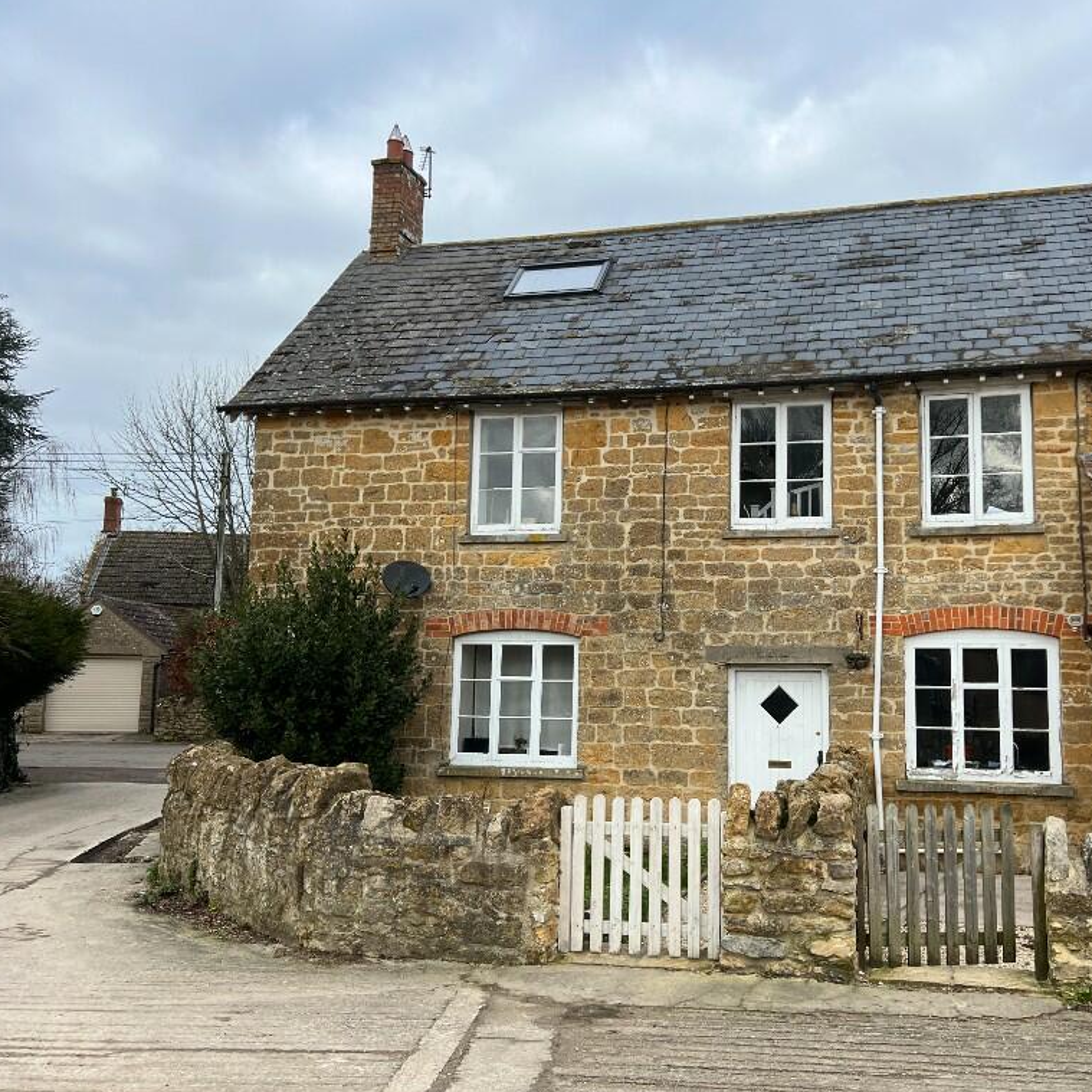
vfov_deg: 52.5
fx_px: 1106
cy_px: 545
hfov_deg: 52.2
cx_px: 653
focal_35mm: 31
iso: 50
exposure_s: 1/1449
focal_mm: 5.7
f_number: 1.5
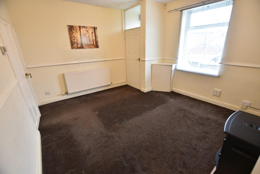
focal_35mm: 15
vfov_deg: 77.3
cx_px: 130
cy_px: 87
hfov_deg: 100.4
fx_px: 108
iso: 100
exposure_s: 1/5
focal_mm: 10
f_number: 3.5
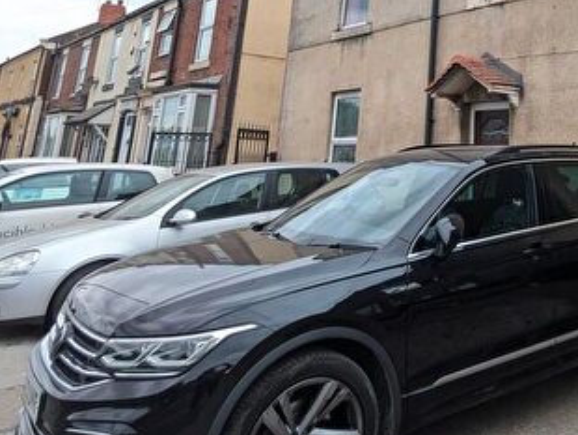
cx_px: 529
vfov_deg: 35.6
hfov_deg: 46.0
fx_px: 602
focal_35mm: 36
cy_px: -8
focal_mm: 2.35
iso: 50
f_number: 2.2
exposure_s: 1/303
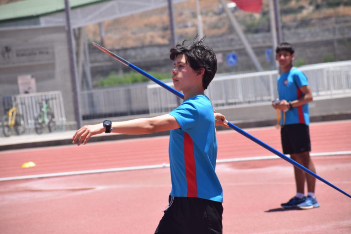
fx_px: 1828
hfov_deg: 11.0
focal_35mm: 188
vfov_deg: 7.3
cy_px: 117
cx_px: 176
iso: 400
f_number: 6.3
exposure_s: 1/1600
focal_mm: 125
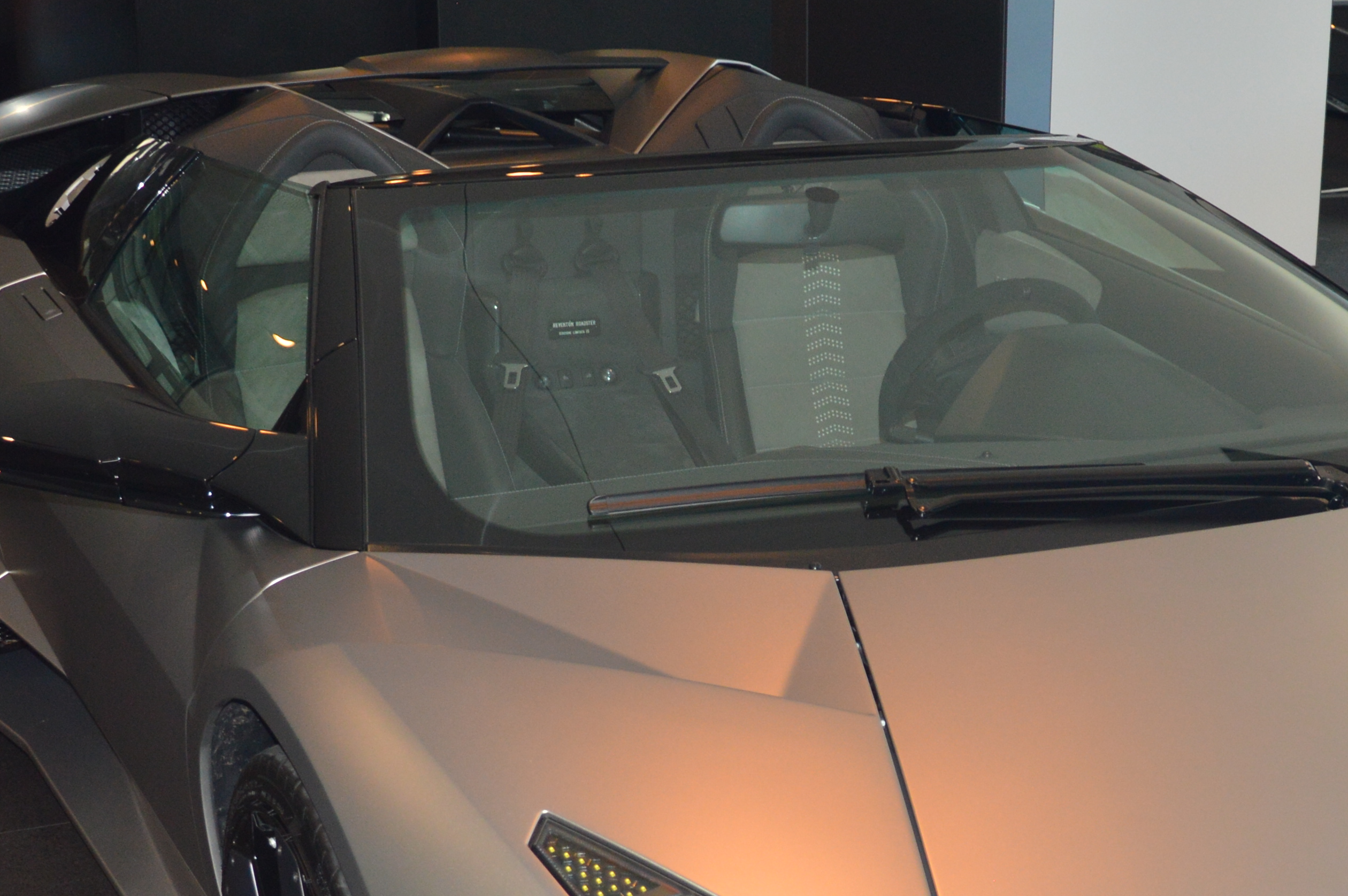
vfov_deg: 17.9
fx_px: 2813
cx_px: 838
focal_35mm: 75
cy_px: 756
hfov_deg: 26.9
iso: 400
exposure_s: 1/60
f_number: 4
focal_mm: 21
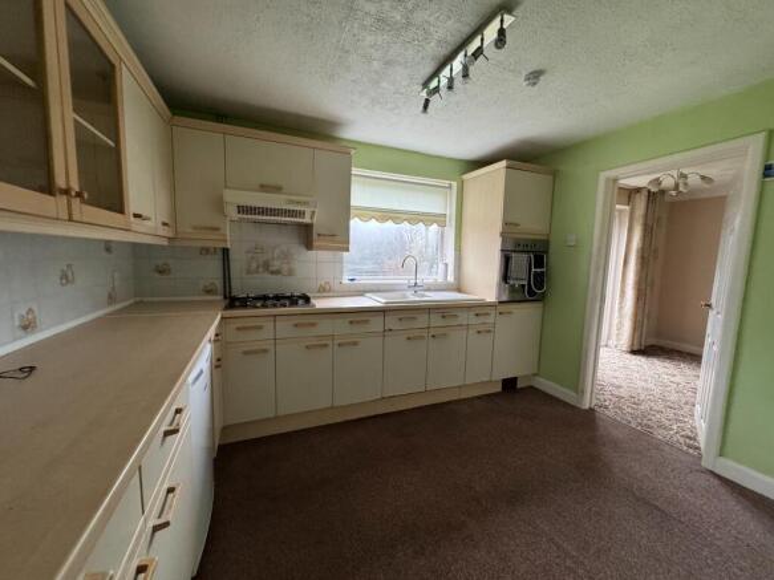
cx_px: 387
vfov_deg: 85.7
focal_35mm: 14
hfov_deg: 102.1
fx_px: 313
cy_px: 290
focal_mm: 2.22
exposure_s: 1/99
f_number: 2.2
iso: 320
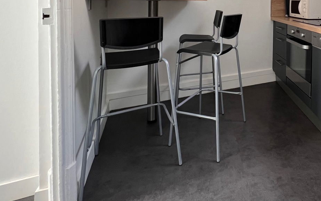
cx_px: 267
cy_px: 9
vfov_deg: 44.8
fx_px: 210
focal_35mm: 24
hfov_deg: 66.2
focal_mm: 1.57
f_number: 1.8
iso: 160
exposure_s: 1/99
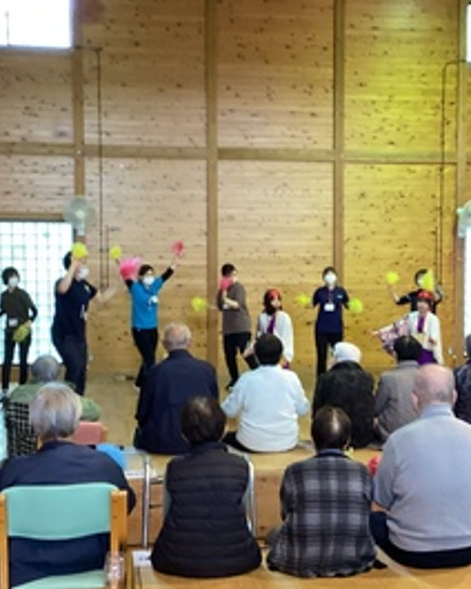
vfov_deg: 33.0
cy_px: 323
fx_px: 993
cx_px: 262
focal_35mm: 57
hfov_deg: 26.7
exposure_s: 1/60
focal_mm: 3.3
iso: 250
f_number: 2.4
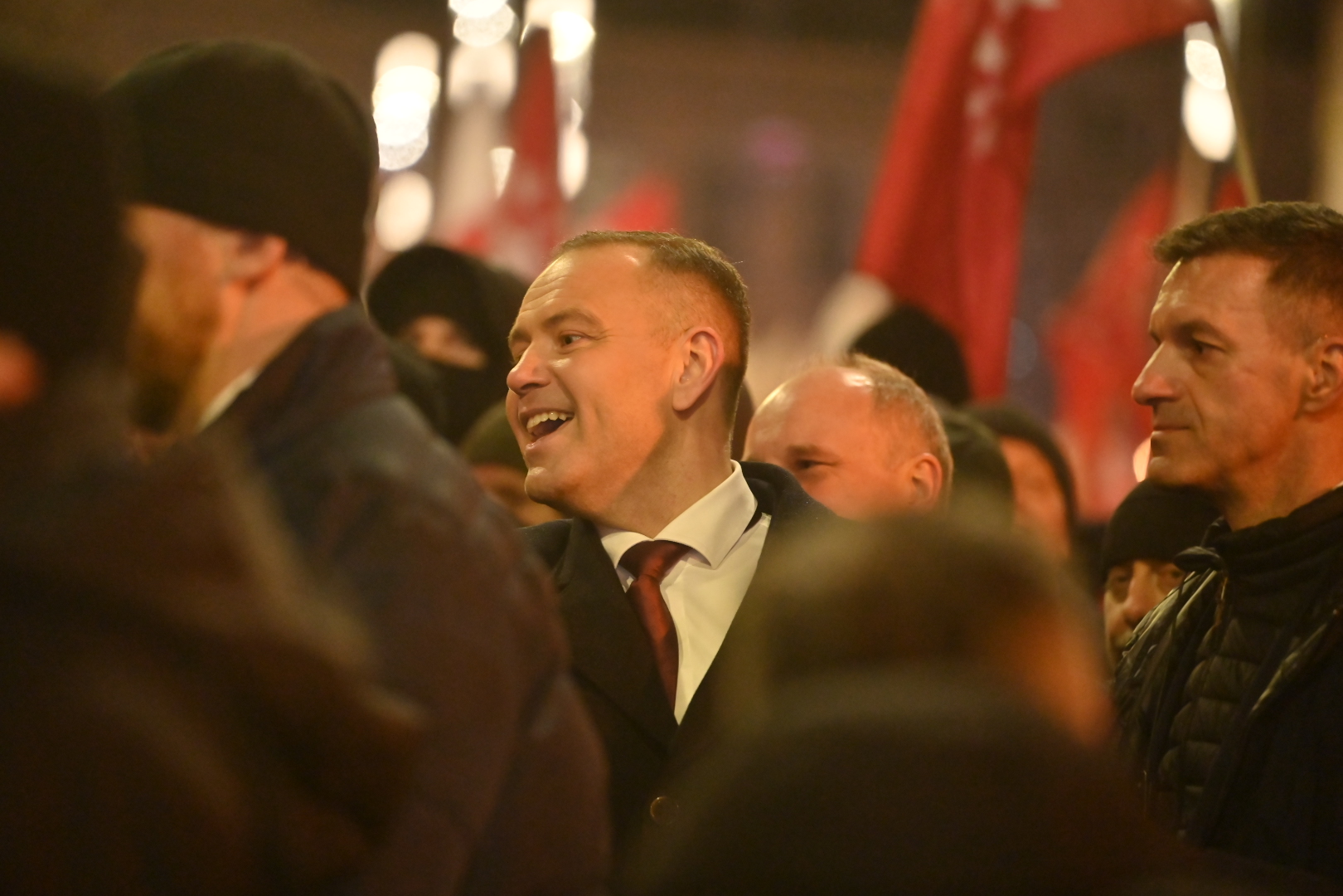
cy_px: 448
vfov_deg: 7.6
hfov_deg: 11.4
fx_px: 6714
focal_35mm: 180
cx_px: 672
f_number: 2.8
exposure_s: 1/200
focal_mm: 180
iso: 5000
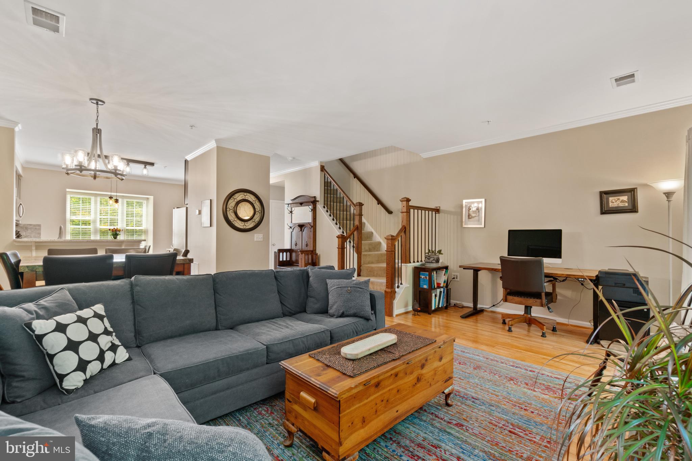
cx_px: 346
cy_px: 230
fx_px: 288
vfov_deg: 77.3
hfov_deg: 100.4
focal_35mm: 15
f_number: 7.1
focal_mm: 10
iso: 160
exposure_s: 1
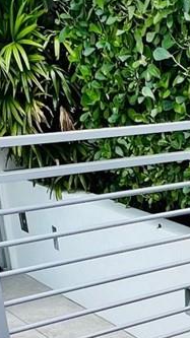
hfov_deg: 16.9
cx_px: 232
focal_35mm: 68
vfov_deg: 26.2
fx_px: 610
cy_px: 445
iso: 32
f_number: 1.8
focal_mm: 1.57
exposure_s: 1/445
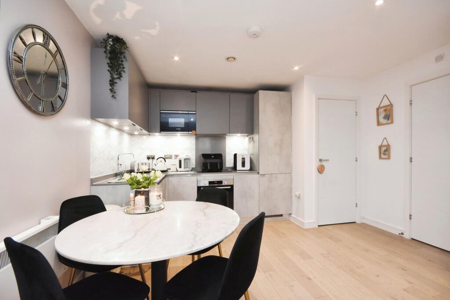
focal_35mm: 15
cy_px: 150
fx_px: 188
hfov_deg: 100.4
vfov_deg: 77.3
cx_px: 225
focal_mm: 10
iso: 1250
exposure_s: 1/30
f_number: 8
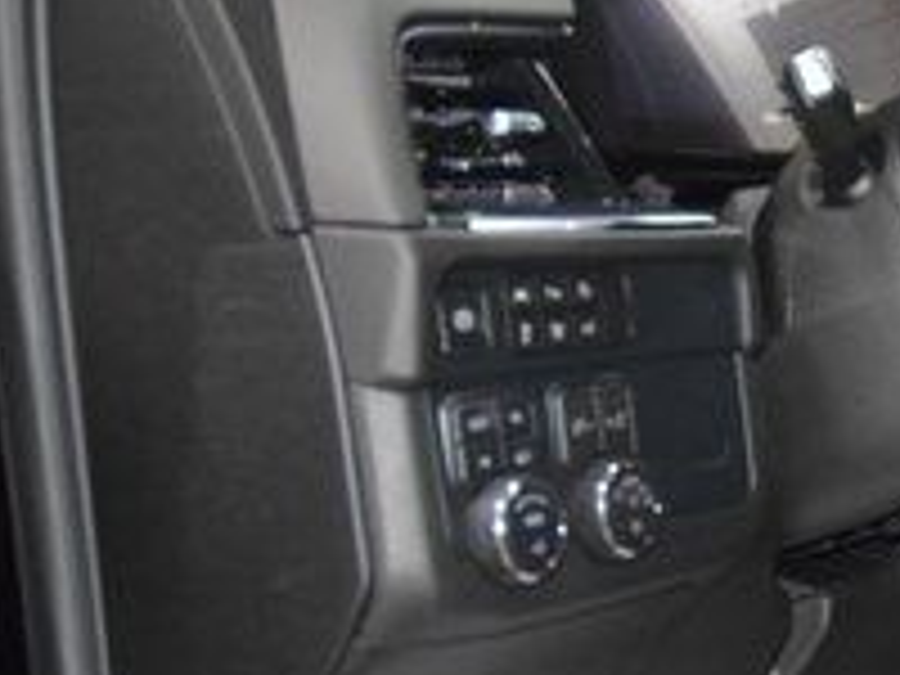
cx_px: 1359
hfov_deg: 20.2
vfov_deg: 17.5
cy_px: 623
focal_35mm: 83
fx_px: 2158
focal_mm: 18
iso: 3200
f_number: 3.5
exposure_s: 1/100
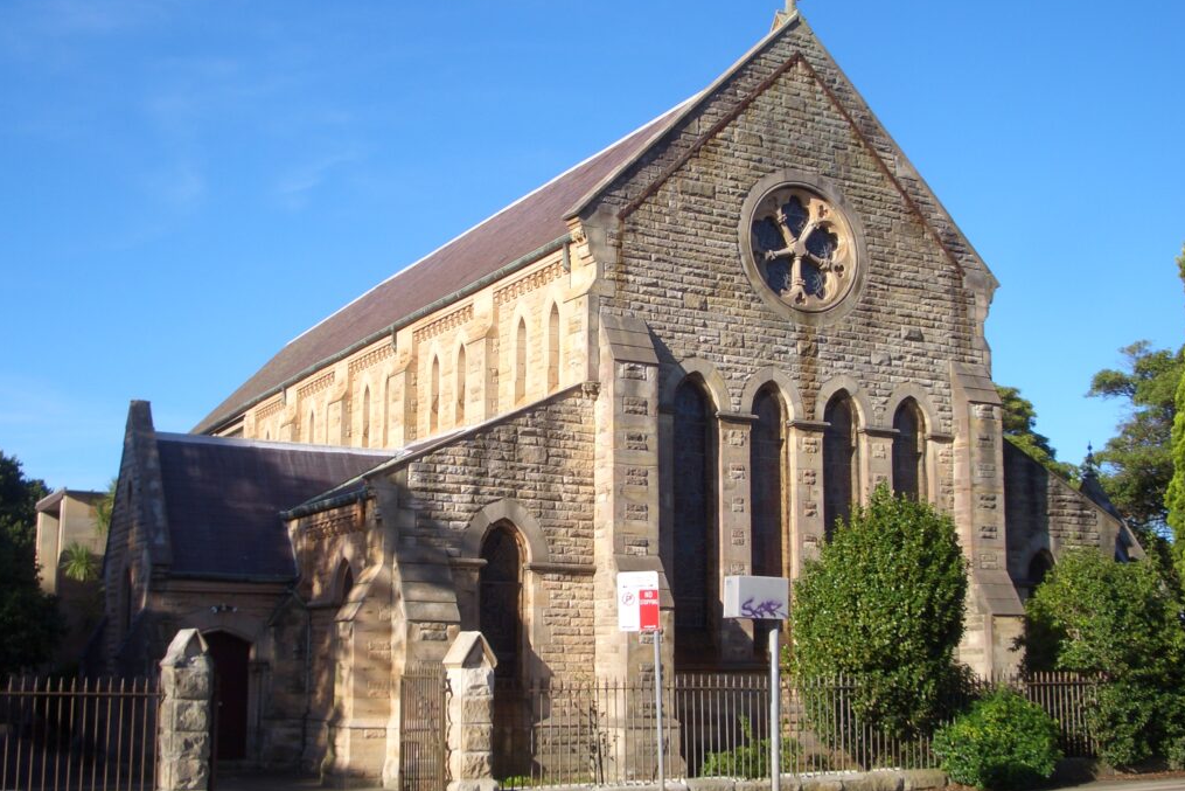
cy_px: 401
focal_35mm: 43
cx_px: 592
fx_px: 1416
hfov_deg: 45.4
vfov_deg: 31.2
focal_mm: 6.8
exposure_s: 1/320
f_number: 4.6
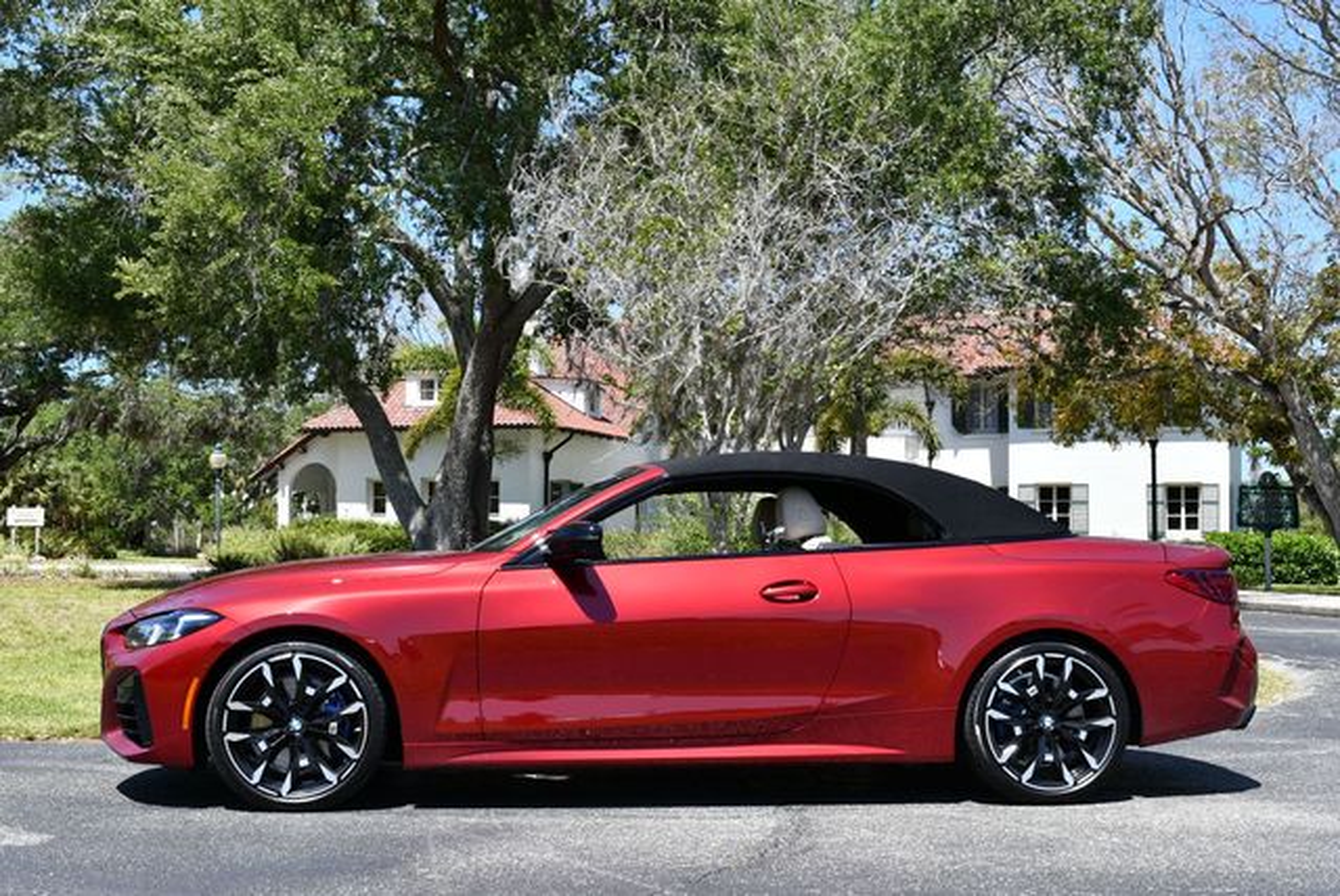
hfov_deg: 44.5
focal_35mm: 44
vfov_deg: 30.6
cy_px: 448
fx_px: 1639
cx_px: 670
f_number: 8
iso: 125
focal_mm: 22
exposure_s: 1/250
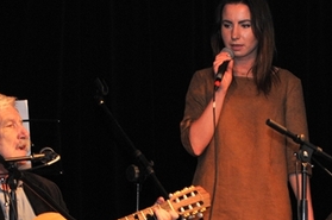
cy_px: 259
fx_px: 3167
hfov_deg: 6.0
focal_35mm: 344
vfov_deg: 4.0
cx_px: 300
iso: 640
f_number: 4.5
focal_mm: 90
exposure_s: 1/30
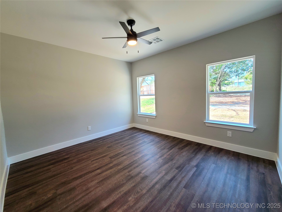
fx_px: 106
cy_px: 106
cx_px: 141
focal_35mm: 13
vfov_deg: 89.9
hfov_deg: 106.2
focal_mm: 2.2
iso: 64
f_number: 2.2
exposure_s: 1/60.2
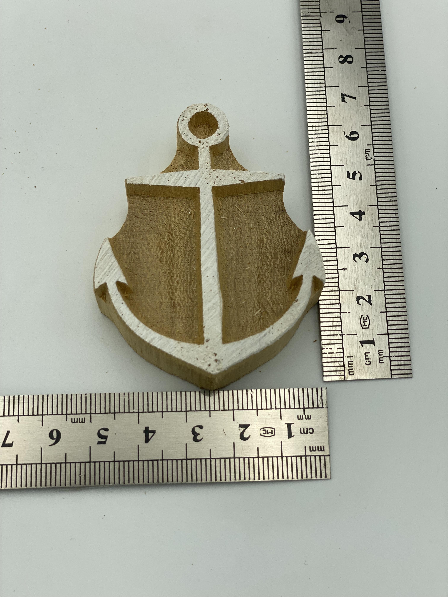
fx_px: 897
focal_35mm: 52
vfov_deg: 36.8
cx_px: 224
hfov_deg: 28.0
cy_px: 298
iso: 20
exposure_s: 1/773
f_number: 2
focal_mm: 6
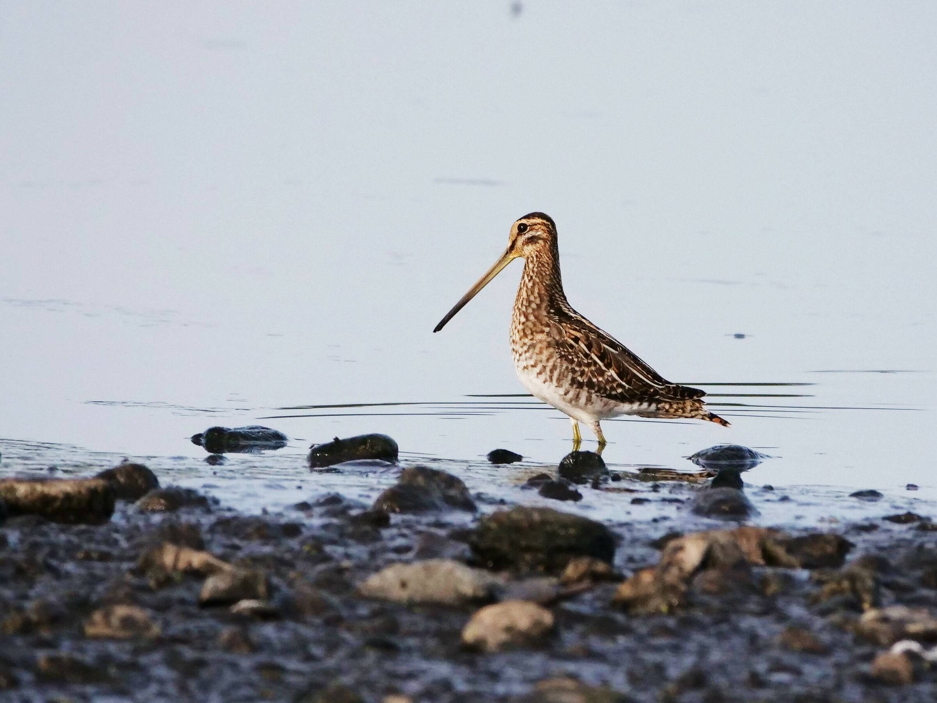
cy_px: 352
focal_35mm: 800
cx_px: 468
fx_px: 21655
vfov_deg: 1.9
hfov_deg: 2.5
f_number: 6.3
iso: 800
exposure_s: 1/3200
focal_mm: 400
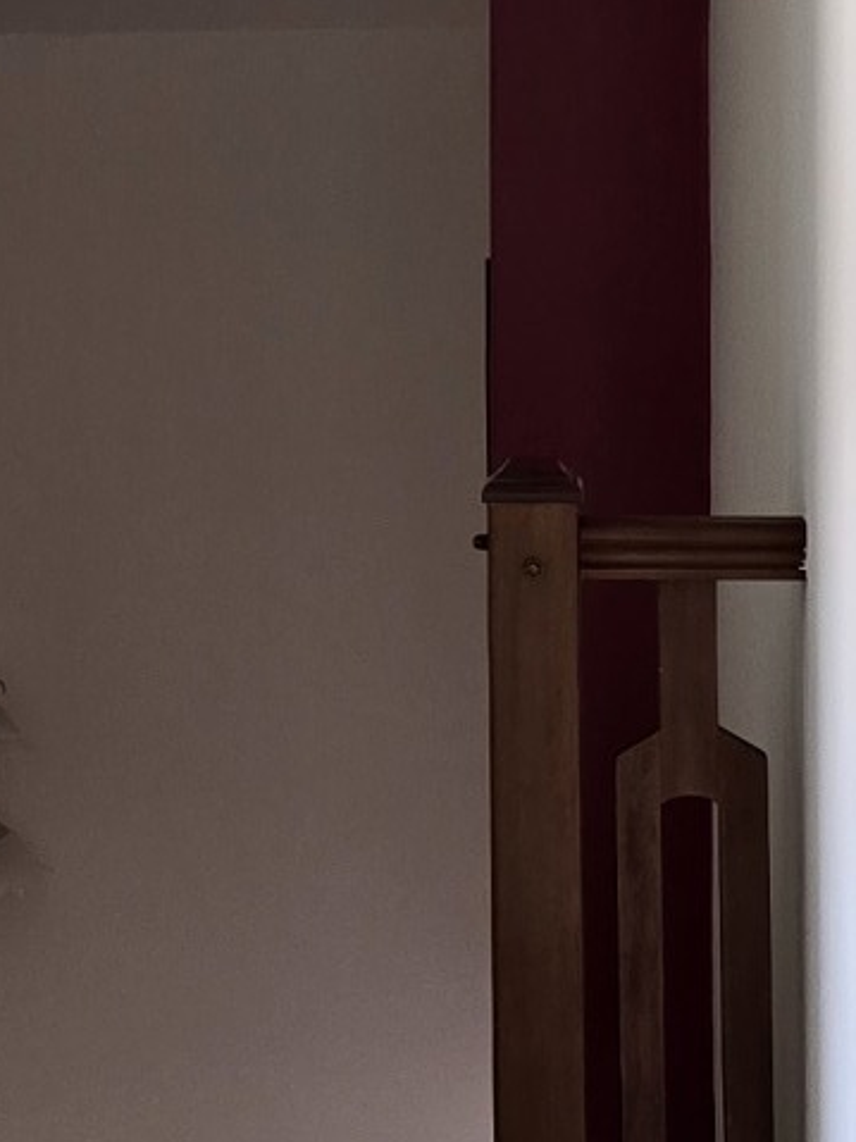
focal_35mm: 123
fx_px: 4057
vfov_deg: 16.0
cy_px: 417
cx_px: 45
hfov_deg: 11.9
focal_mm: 6.3
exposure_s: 1/100
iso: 160
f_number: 1.7
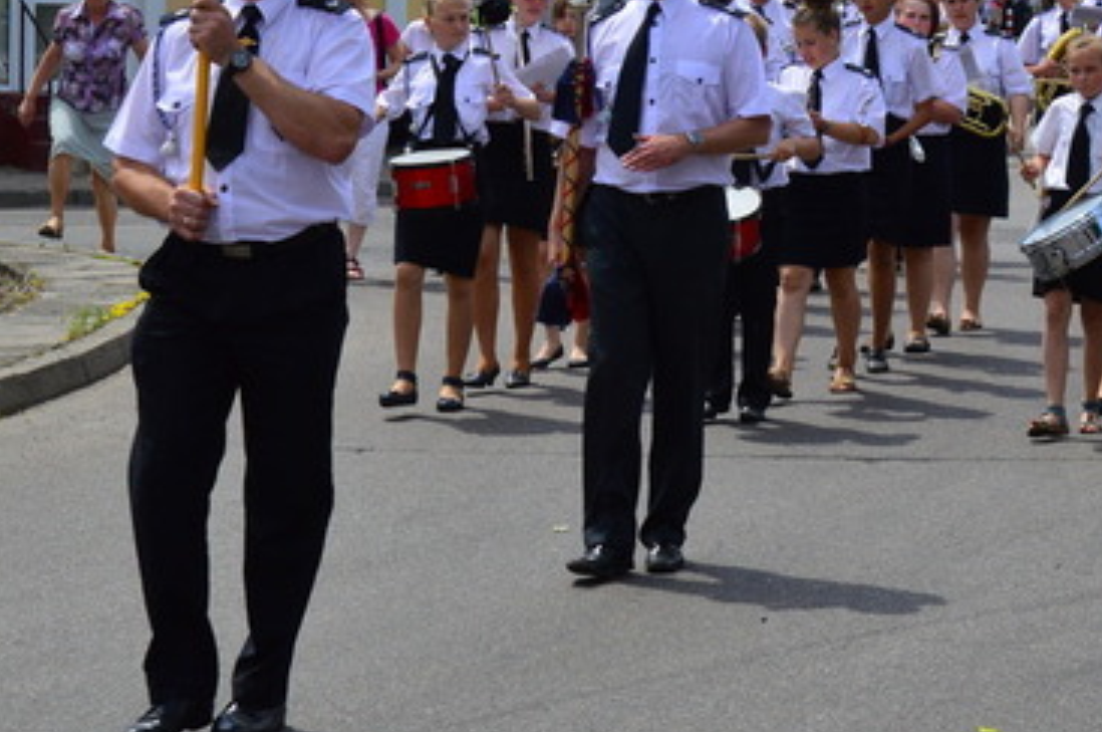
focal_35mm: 134
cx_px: 777
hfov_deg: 15.3
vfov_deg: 10.2
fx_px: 4096
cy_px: 160
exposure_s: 1/320
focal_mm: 46
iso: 320
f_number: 14
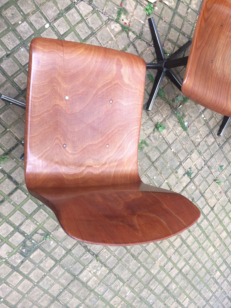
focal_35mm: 29
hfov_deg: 48.2
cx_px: 116
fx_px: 258
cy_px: 154
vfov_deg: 61.7
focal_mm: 4.15
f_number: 2.2
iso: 50
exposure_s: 1/50
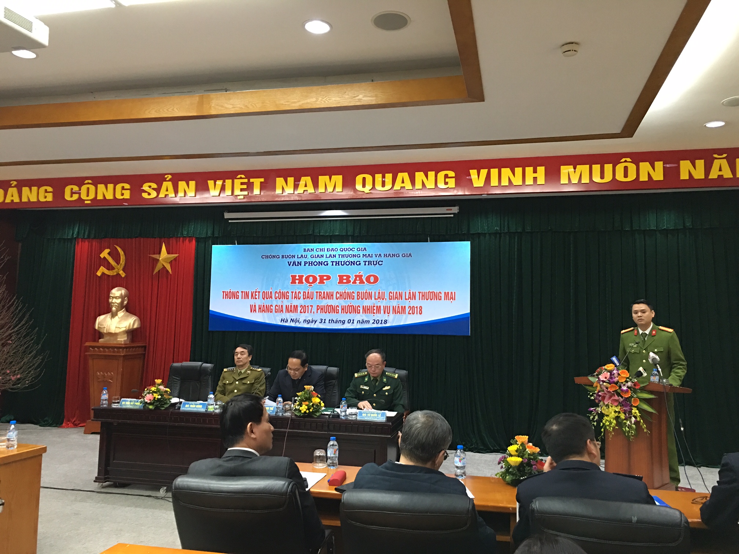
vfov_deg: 48.2
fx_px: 619
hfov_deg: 61.7
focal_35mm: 29
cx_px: 370
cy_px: 277
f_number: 2.2
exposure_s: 1/10
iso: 80
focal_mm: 4.15
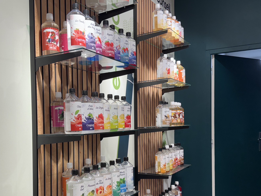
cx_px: 113
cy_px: 129
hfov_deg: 50.0
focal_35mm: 37
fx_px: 279
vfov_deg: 38.3
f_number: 1.78
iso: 64
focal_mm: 6.76
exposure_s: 1/243
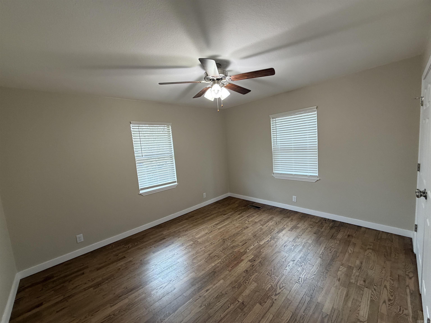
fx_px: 174
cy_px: 162
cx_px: 216
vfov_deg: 85.7
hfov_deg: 102.1
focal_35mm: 14
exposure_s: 1/60
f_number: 2.2
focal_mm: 2.22
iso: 250
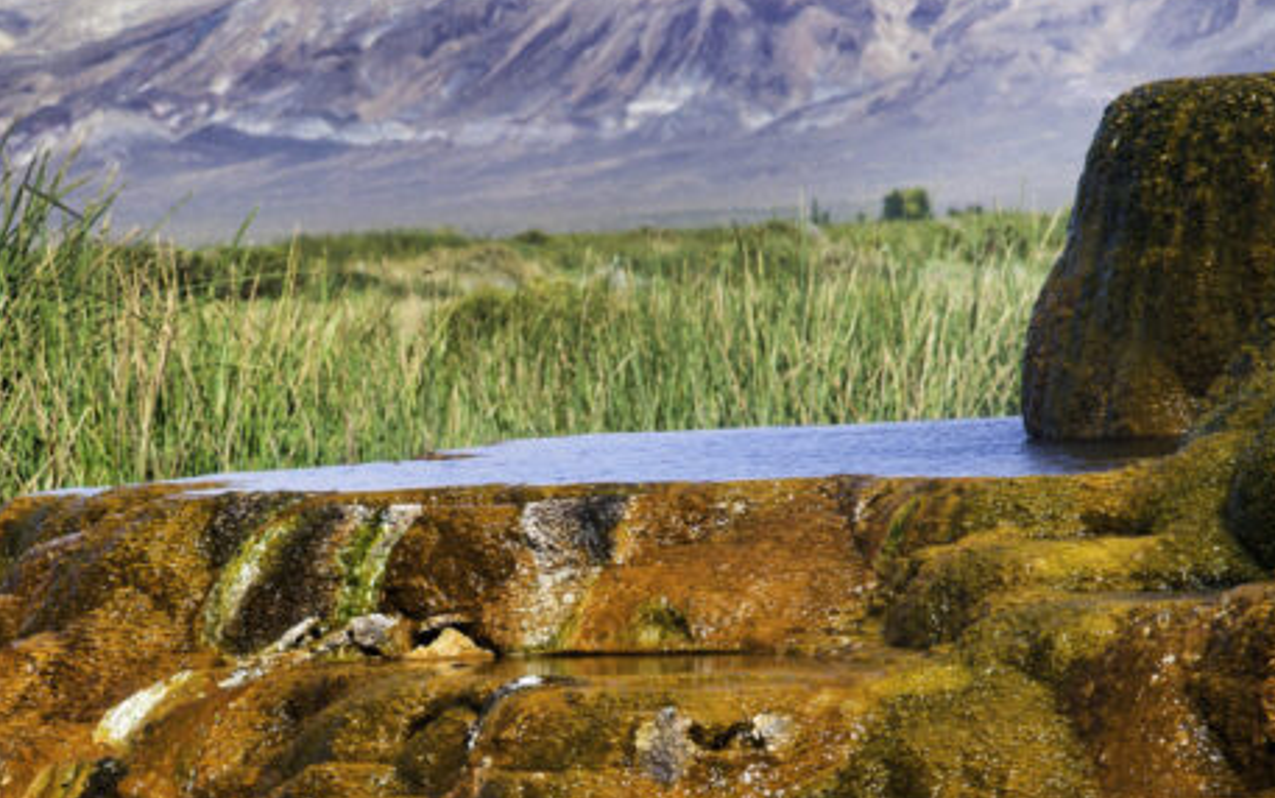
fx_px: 9524
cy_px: 622
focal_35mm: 274
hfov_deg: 7.7
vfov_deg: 4.8
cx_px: 483
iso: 250
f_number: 13
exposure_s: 1/500
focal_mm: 120
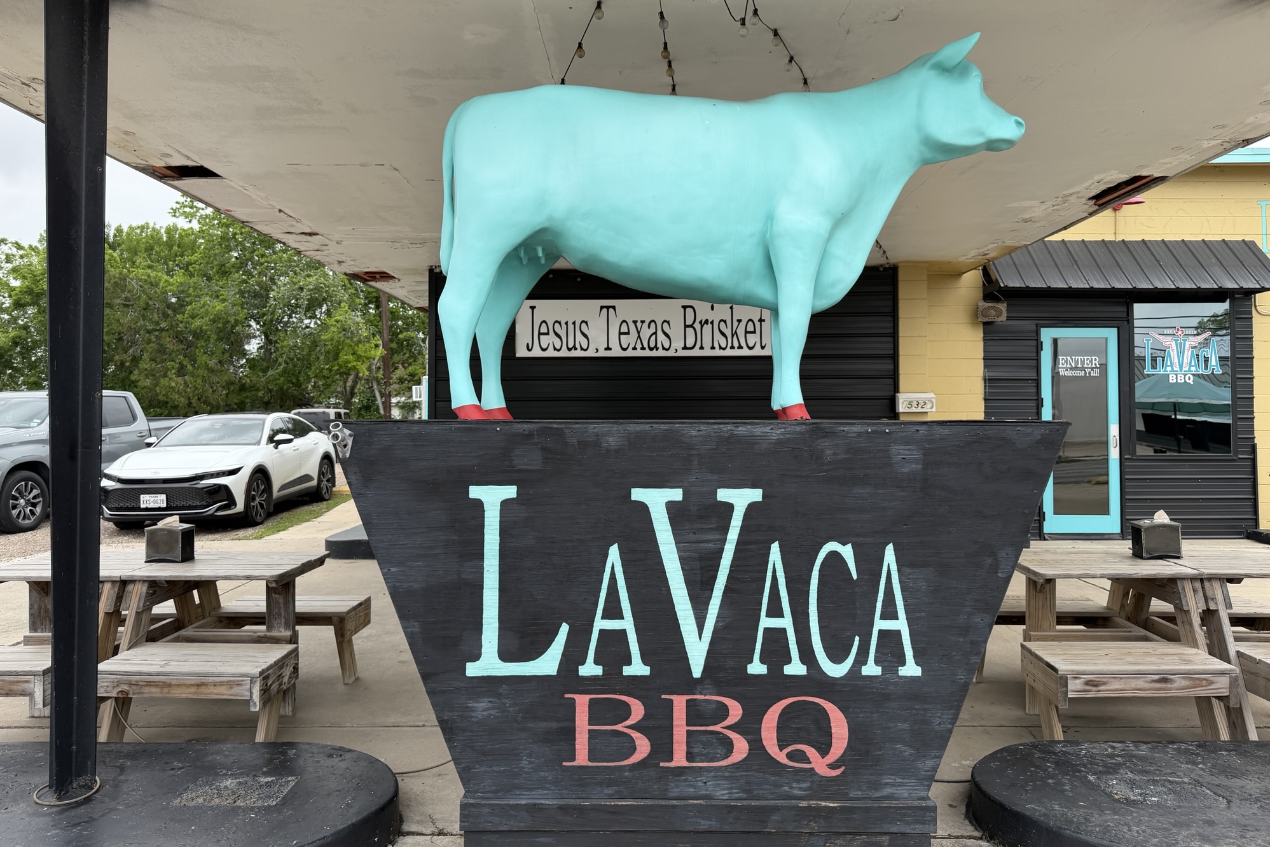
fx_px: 882
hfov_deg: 71.5
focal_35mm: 25
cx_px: 635
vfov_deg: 51.2
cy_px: 388
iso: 80
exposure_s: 1/1493
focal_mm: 6.76
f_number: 1.78
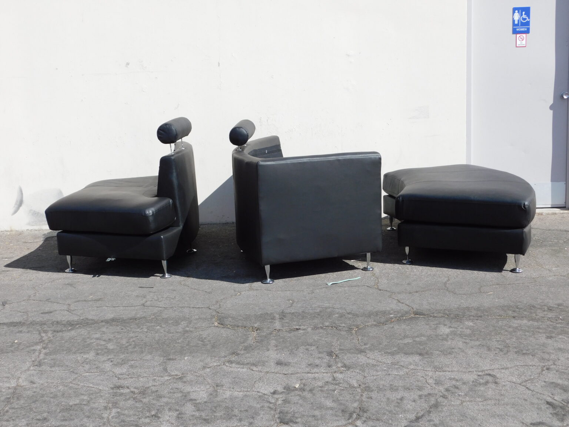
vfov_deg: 32.2
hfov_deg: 42.1
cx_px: 284
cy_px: 214
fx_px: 740
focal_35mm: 45
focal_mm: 8
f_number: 3.7
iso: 125
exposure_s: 1/1000
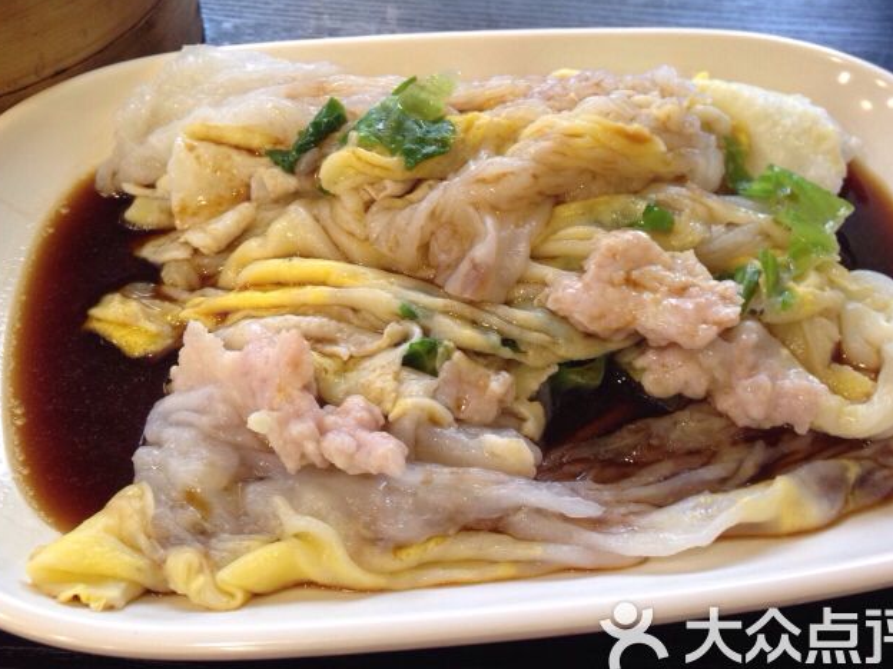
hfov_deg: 50.1
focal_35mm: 37
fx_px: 955
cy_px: 335
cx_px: 458
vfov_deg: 38.7
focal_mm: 4.12
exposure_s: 1/20
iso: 125
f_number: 2.4
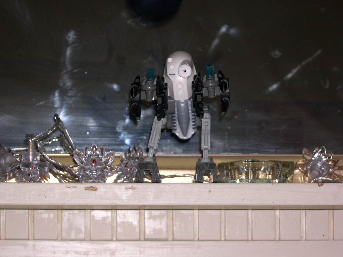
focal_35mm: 114
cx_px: 172
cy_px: 128
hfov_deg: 17.3
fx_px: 1130
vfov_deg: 13.0
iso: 100
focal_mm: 24
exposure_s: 1/60
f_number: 4.9
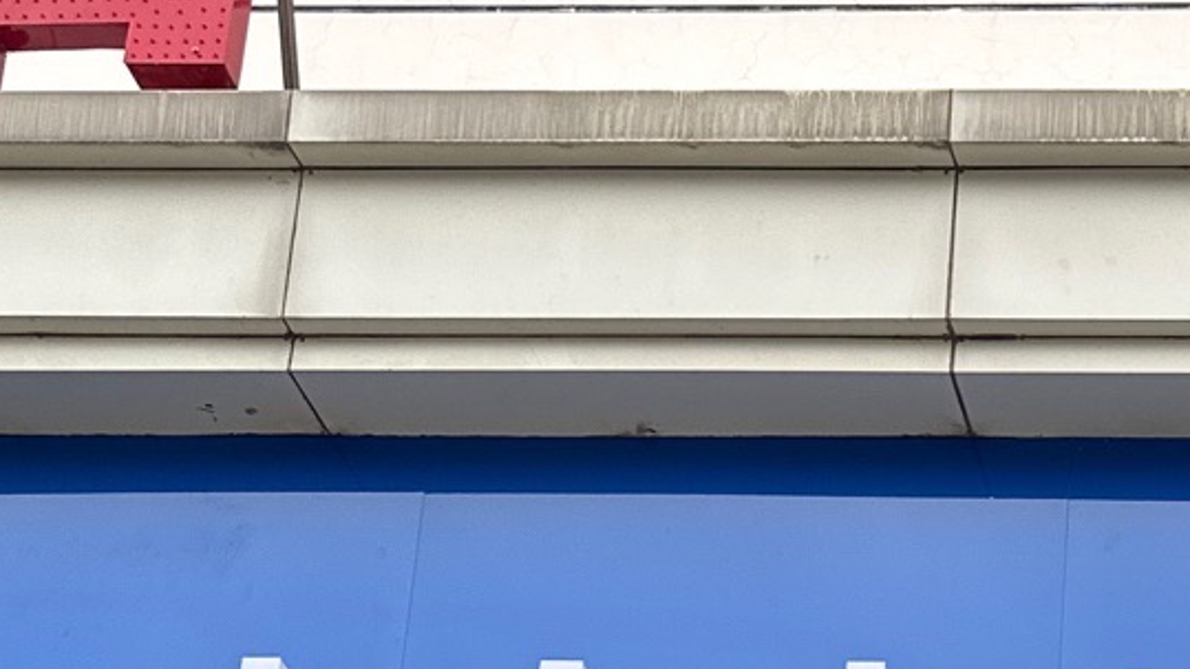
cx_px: 1526
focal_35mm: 97
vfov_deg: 11.0
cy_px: 1457
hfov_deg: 20.2
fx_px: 3060
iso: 64
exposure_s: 1/237
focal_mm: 6.86
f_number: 1.78
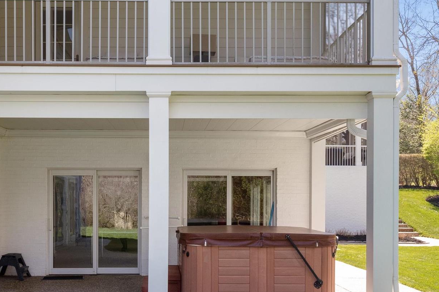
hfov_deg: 46.1
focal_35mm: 42
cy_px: 172
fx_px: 512
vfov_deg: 31.8
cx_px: 171
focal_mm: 16
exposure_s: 1/25
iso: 400
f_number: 10
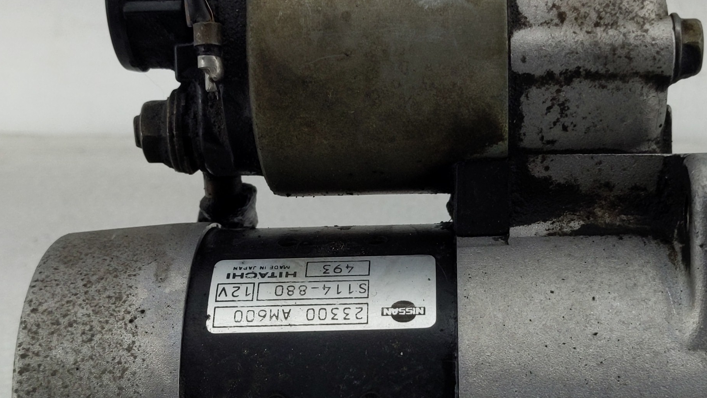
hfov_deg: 34.7
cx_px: 447
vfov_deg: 20.0
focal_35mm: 60
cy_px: 282
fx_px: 1125
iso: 55
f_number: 1.73
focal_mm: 4.38
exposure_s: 1/168
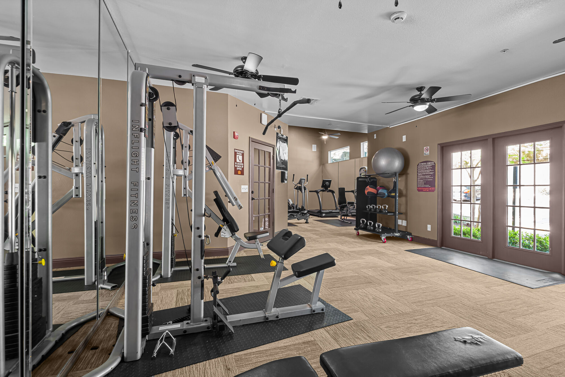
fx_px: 235
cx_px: 282
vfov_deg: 77.3
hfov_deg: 100.4
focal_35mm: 15
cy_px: 188
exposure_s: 1.7
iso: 200
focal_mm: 10.5
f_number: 9
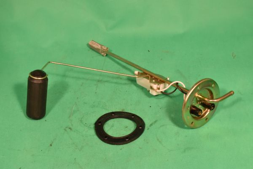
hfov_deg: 35.1
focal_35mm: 57
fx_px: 401
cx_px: 126
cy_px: 84
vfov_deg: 23.8
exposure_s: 1/60
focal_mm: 38
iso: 800
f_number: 16
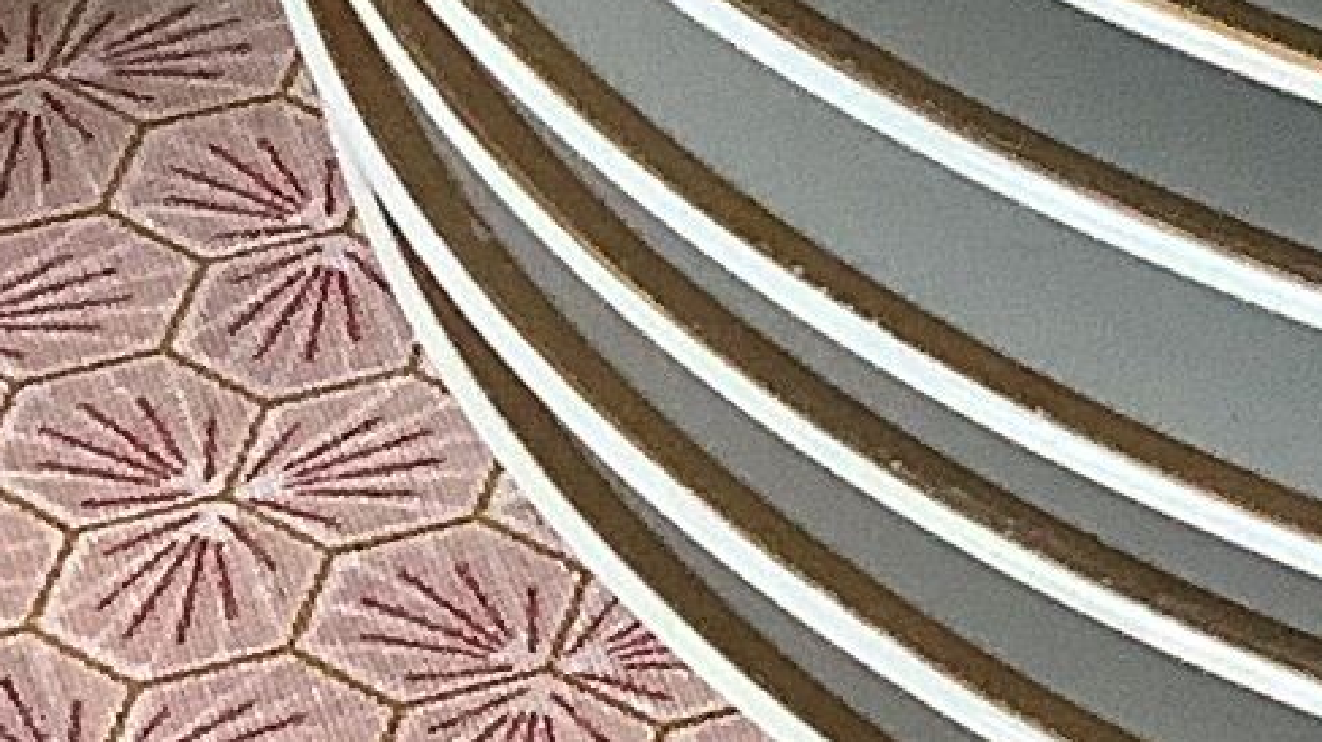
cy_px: -877
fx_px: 7919
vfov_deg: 5.2
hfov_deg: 9.0
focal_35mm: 226
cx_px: 2571
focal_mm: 3.3
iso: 80
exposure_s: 1/120
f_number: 2.4
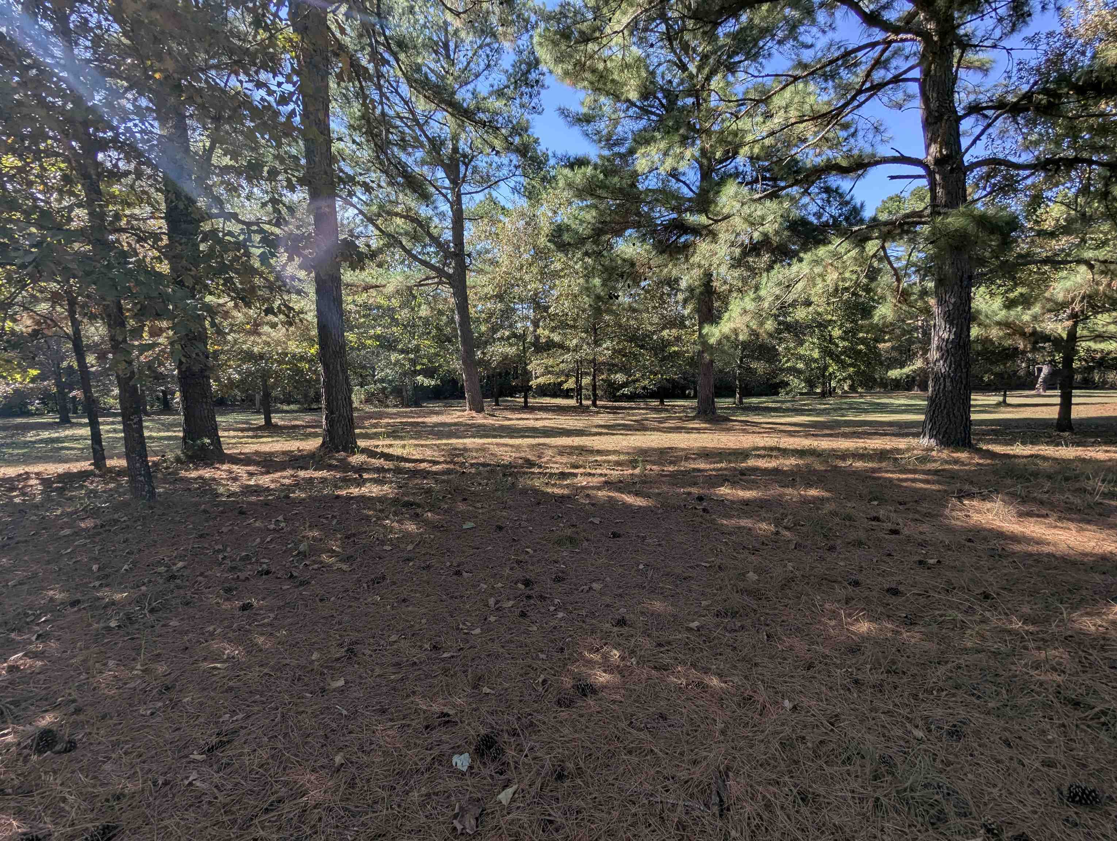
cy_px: 420
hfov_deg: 94.4
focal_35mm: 16
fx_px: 517
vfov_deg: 78.2
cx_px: 558
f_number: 2.2
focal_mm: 2.35
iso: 42
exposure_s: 1/581
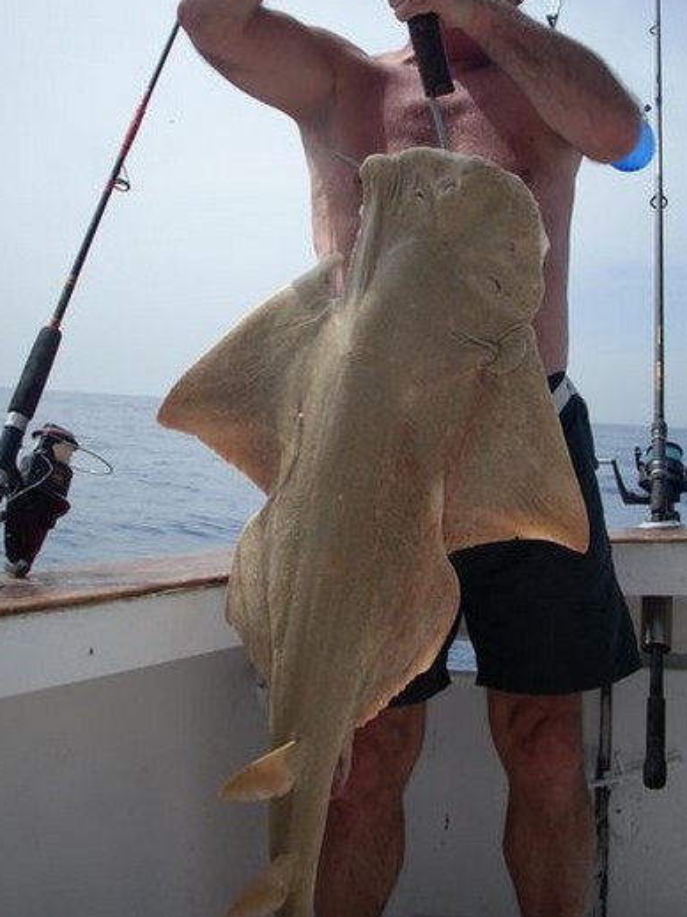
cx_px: 407
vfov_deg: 41.9
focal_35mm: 45
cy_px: 368
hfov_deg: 32.1
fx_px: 1192
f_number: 5.6
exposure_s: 1/369
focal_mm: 6.2
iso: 64
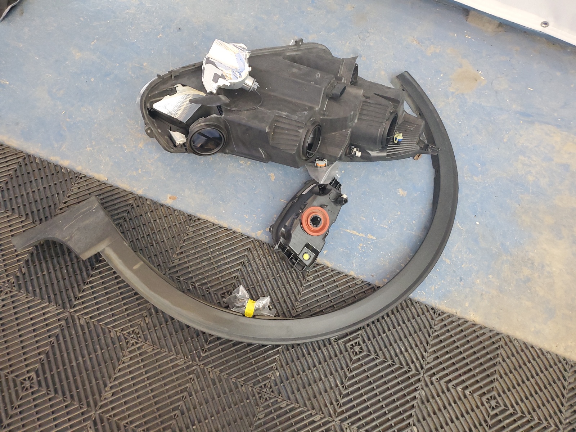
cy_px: 216
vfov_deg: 53.1
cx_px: 288
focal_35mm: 26
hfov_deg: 67.3
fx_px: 433
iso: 204
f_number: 1.5
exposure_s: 1/60.2
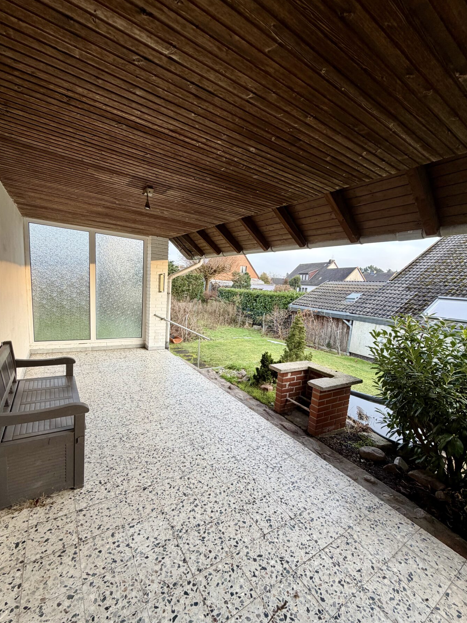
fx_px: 270
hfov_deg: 81.7
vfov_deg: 98.0
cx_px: 235
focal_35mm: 15
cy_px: 332
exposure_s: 1/121
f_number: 2.2
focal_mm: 2.22
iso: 80
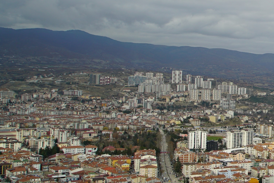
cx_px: 361
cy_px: 78
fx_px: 518
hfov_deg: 25.4
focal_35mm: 68
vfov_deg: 20.0
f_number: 9
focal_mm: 24
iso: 100
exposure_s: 1/80
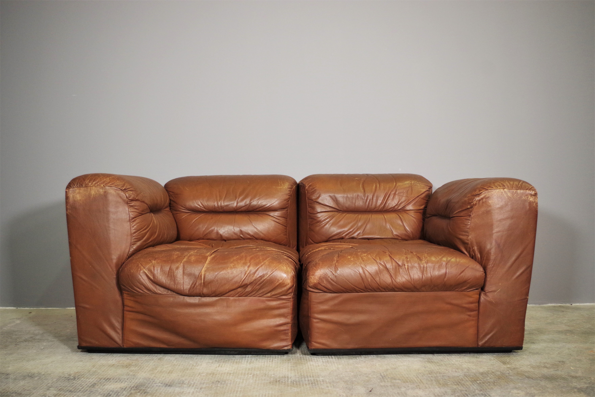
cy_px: 198
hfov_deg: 53.1
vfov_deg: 36.9
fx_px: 595
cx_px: 298
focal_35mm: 36
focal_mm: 24.38
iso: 800
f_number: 4
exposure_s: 1/60
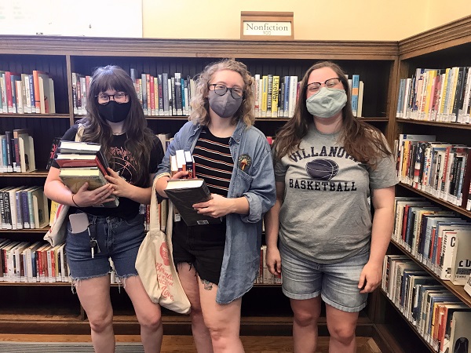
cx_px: 236
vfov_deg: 49.7
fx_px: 381
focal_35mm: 28
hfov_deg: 63.4
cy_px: 176
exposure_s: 1/15
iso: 40
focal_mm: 3.99
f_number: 1.8
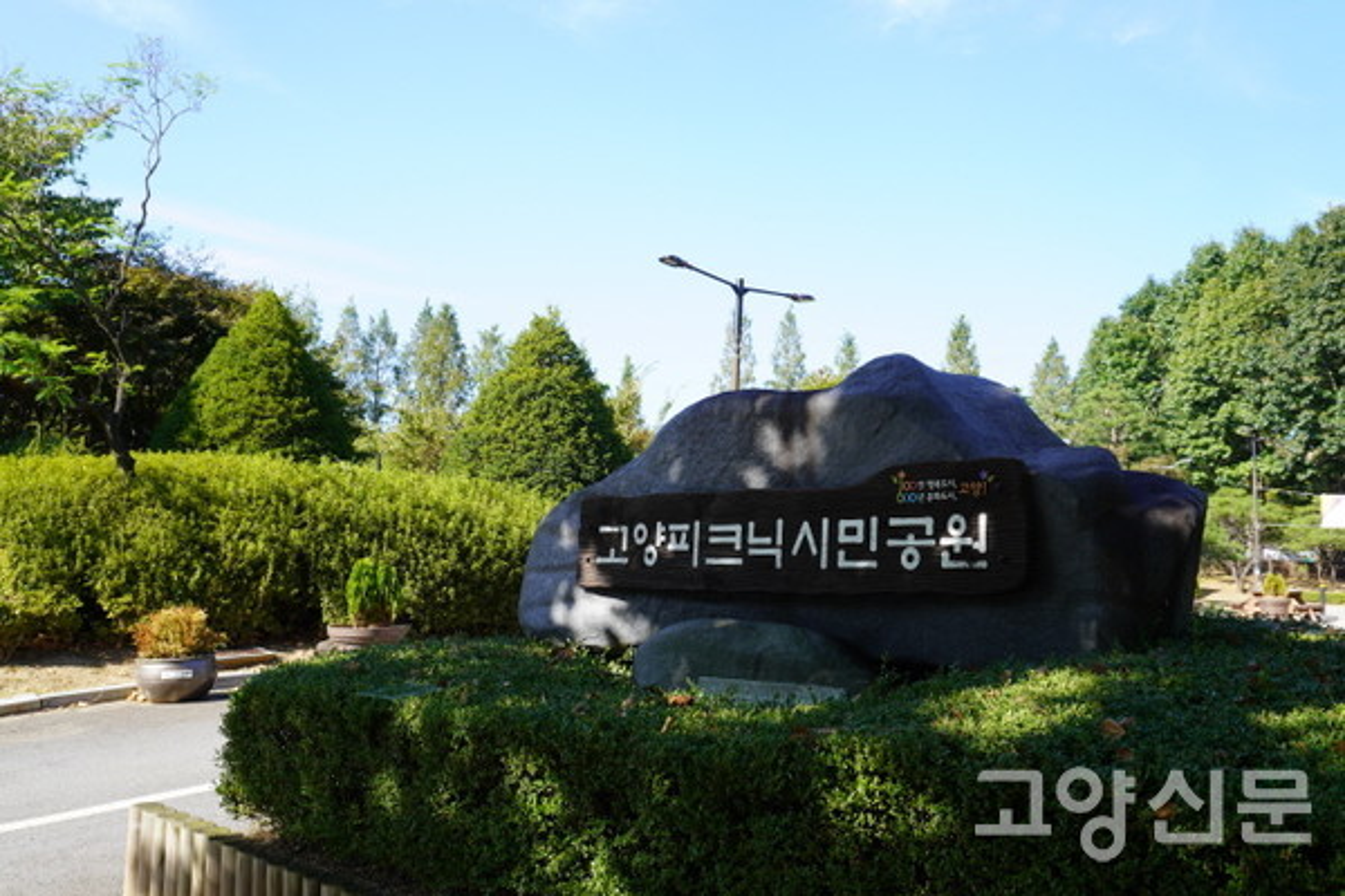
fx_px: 1121
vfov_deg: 43.6
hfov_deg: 61.9
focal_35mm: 30
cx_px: 672
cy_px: 448
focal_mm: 20
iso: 100
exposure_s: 1/100
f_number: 6.3
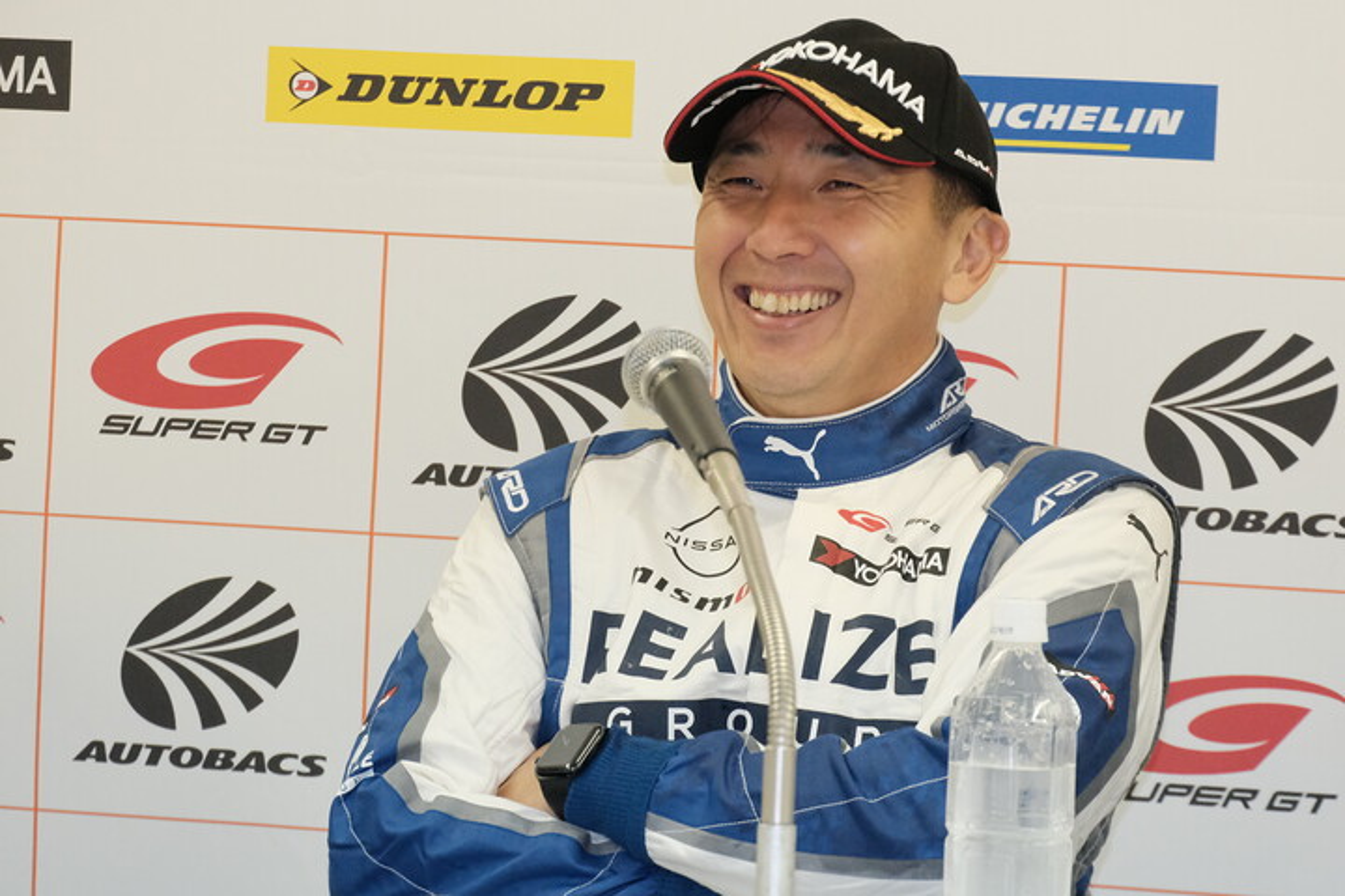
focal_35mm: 181
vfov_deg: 7.6
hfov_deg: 11.4
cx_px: 672
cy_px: 448
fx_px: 6762
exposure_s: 1/180
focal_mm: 120.6
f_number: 8
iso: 10000
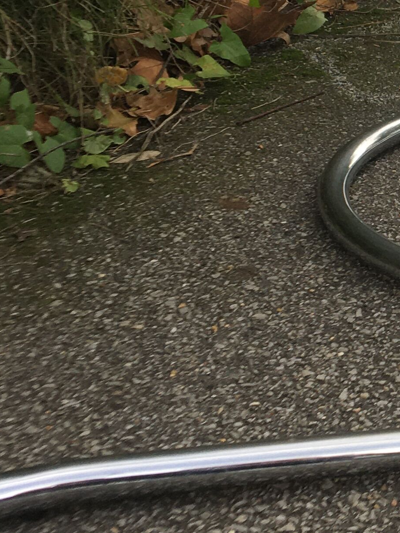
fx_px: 1479
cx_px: 650
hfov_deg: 14.1
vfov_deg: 20.2
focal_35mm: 96
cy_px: 112
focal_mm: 4.15
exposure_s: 1/227
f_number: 2.2
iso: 25
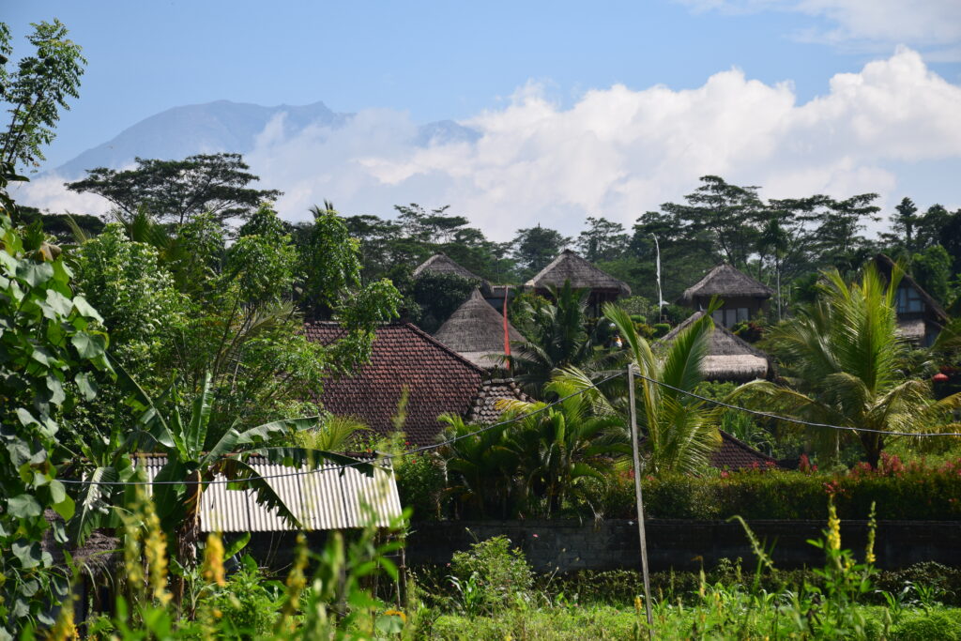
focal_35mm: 112
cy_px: 320
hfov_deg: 18.2
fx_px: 3003
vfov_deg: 12.2
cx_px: 480
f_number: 10
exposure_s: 1/1600
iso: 320
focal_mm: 75
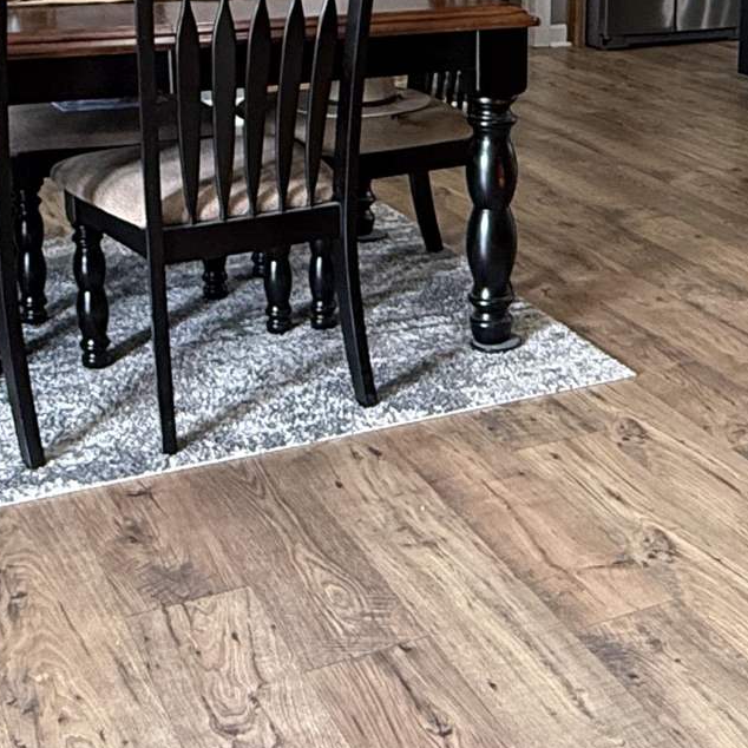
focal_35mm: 60
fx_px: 1467
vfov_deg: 28.0
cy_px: 139
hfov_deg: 27.9
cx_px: 624
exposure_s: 1/60
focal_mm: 2.22
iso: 200
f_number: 2.2
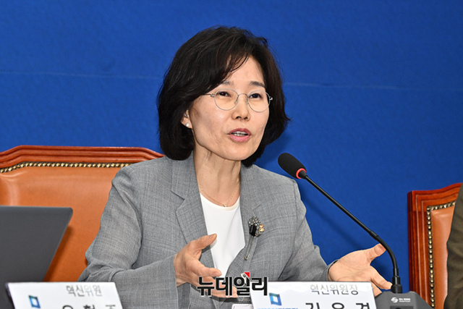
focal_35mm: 180
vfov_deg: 7.6
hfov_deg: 11.4
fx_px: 2315
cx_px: 232
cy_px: 154
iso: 2000
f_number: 7.1
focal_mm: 180
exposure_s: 1/250
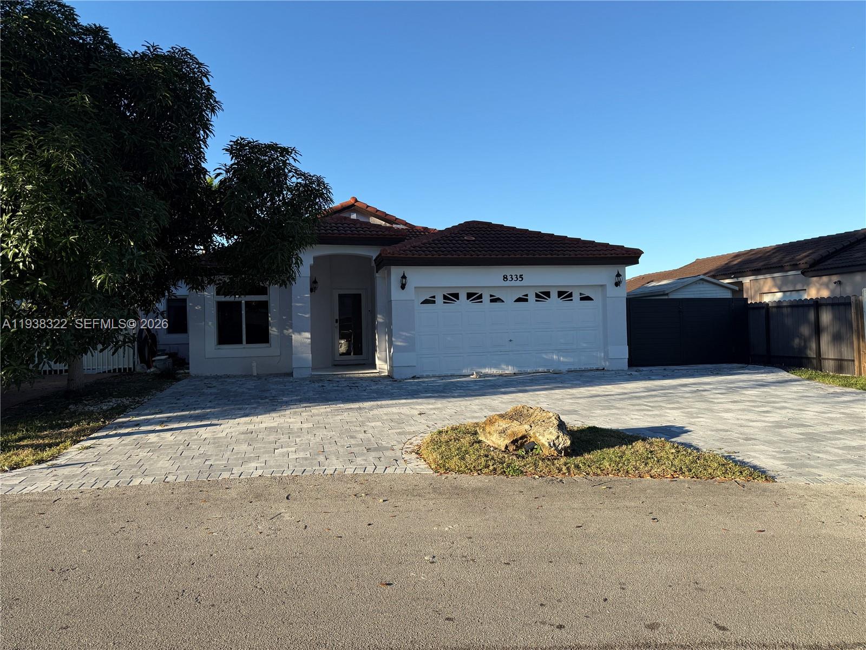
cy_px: 325
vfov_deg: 56.8
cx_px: 433
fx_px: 600
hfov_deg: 71.6
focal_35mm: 24
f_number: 1.78
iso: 80
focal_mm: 6.76
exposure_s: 1/2299
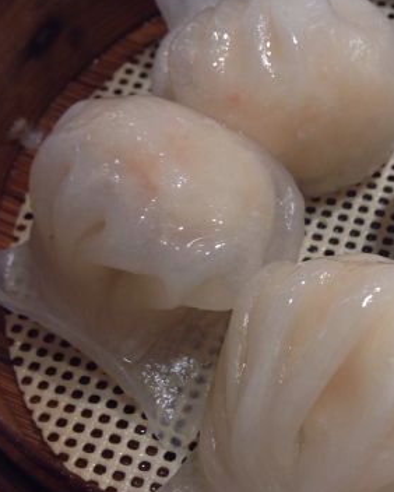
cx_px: 336
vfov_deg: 29.5
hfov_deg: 23.4
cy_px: 271
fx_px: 932
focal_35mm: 64
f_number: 2.4
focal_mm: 4.12
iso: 50
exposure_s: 1/24
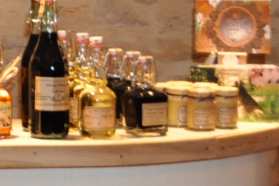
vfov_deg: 9.1
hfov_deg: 12.7
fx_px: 1155
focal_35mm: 149
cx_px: -198
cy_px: -39
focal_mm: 22
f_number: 3.8
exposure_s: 1/60
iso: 800
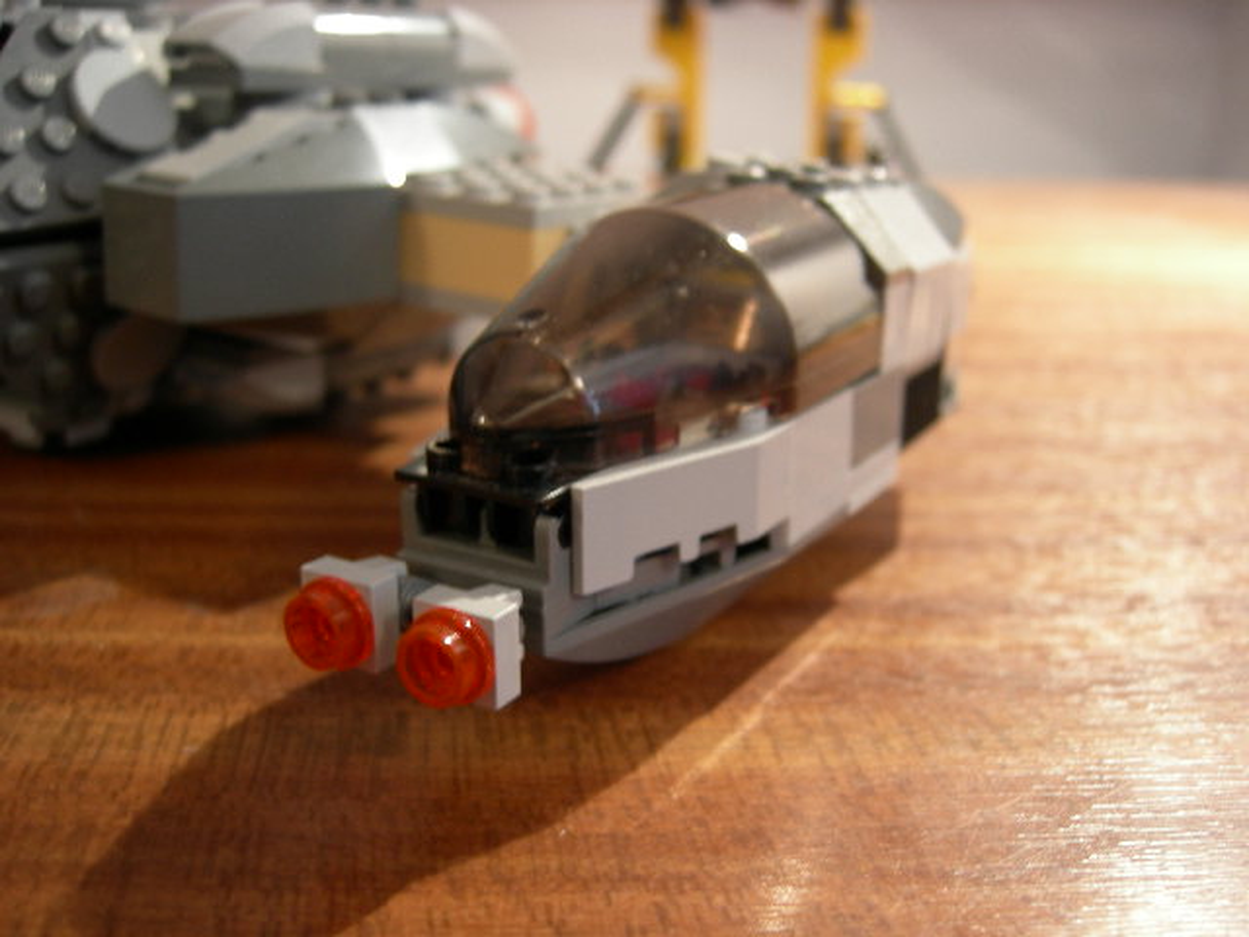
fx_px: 1299
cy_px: 468
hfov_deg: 51.4
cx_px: 624
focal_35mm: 36
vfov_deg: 39.7
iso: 132
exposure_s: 1/4
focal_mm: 7.5
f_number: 2.7
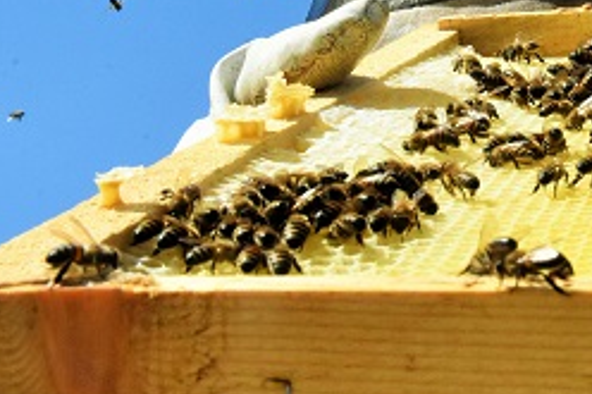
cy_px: -53
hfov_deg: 15.6
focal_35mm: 127
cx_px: 678
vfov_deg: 10.6
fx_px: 2090
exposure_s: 1/1600
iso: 4000
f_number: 20
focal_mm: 35
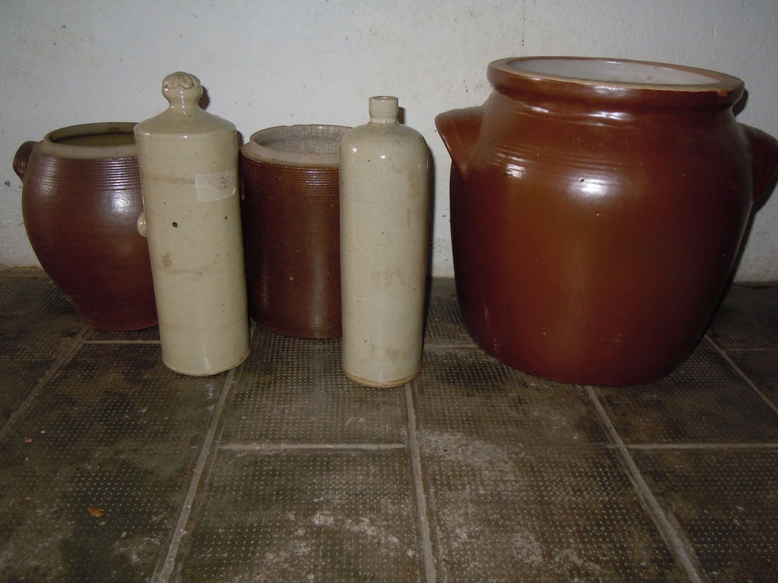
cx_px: 389
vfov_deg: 46.8
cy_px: 292
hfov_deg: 60.0
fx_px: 674
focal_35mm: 30
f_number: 3.5
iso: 200
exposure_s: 1/30
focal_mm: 5.4
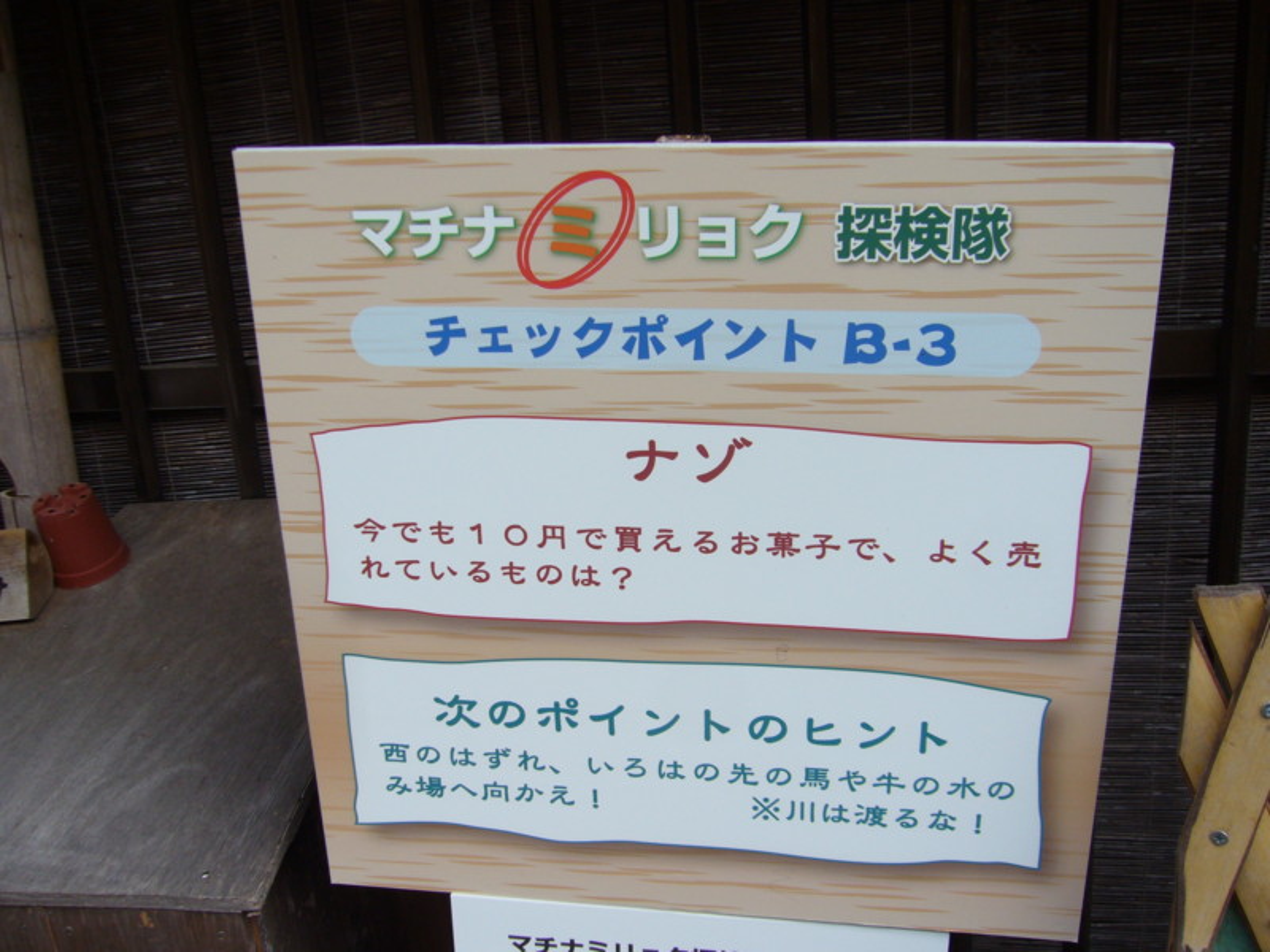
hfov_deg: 52.6
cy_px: 476
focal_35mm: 35
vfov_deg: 40.7
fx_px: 1284
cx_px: 635
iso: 80
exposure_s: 1/200
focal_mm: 5.8
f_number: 5.6
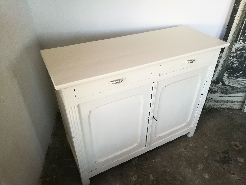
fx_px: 192
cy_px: 92
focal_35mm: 27
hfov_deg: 65.3
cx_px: 123
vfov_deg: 51.4
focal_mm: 4.5
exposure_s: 1/50
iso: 160
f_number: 2.2
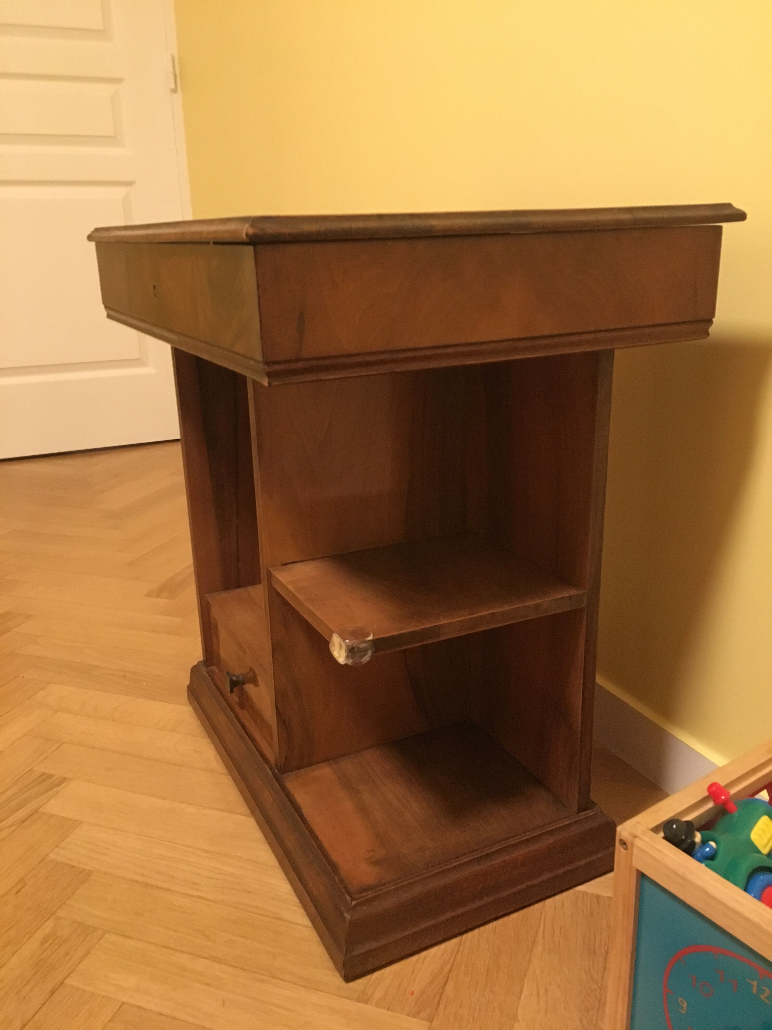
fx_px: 862
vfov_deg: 61.7
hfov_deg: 48.2
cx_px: 386
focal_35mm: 29
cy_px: 515
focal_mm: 4.15
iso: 250
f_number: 2.2
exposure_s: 1/17
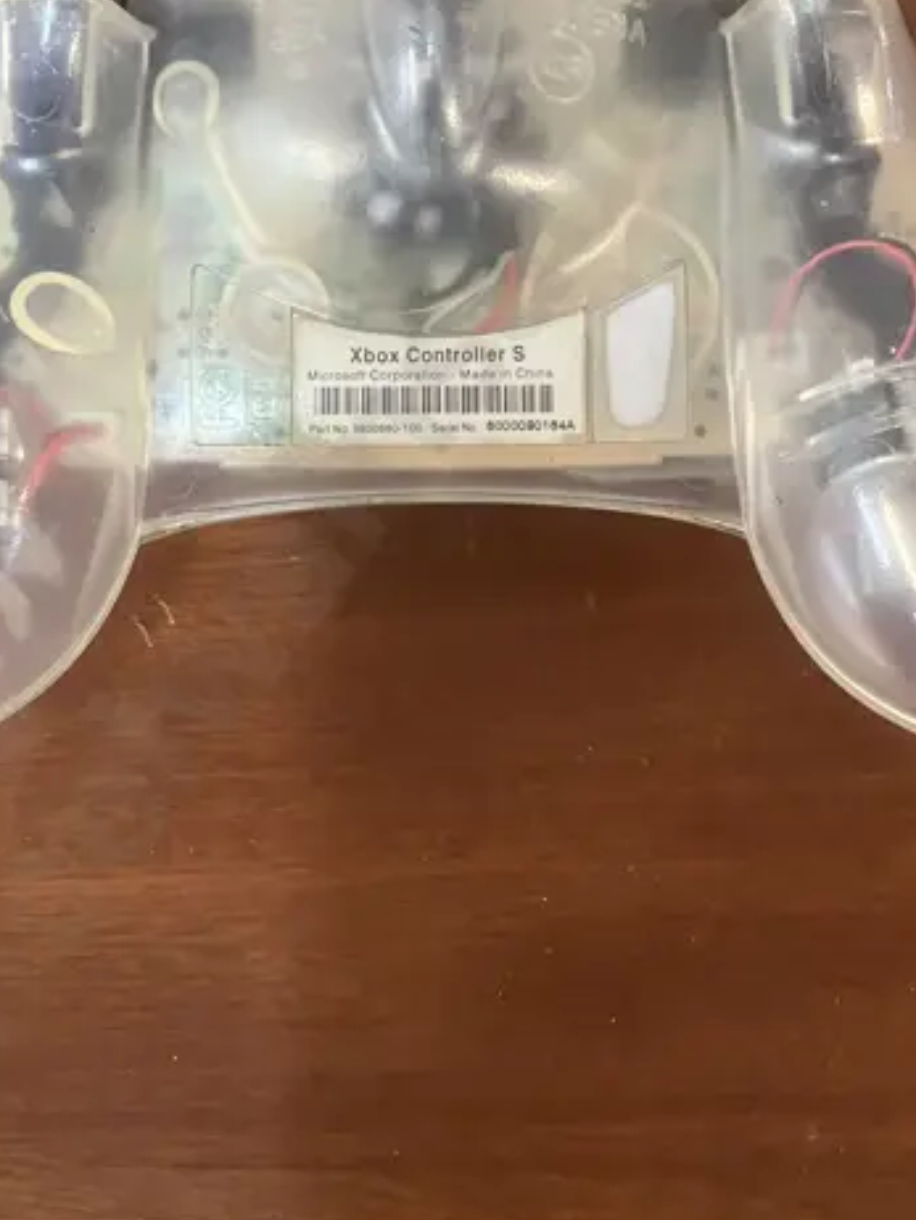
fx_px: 2185
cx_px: 430
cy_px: 391
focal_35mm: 62
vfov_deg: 30.9
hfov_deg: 23.7
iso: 320
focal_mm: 3.99
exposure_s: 1/33
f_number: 1.8
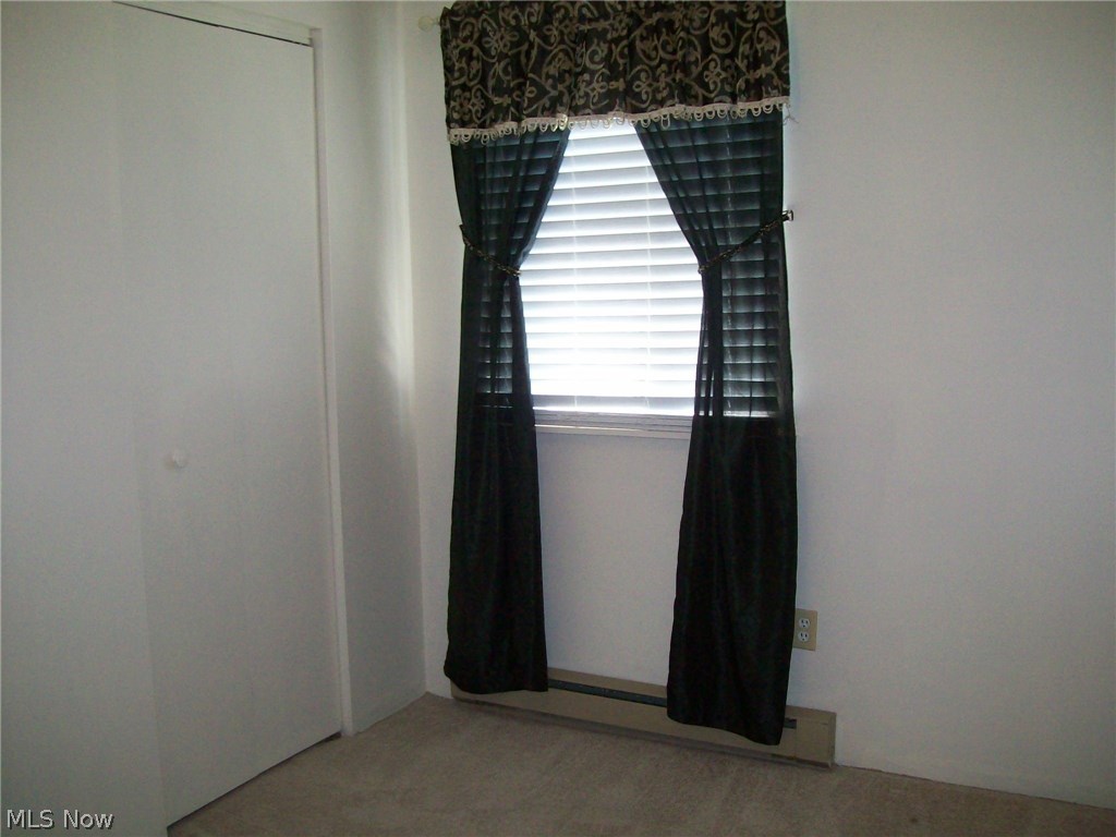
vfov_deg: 39.7
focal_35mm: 36
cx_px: 558
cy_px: 418
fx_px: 1161
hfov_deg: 51.4
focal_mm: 6
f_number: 2.7
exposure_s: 1/64
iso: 200
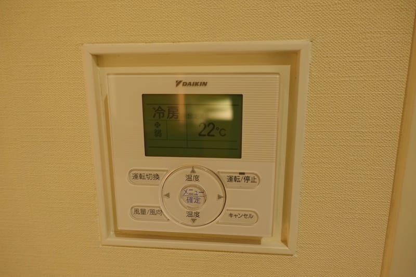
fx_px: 277
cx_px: 208
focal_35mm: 24
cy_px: 138
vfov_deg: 53.1
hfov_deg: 73.8
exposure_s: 1/30
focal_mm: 8.8
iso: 200
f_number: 1.8
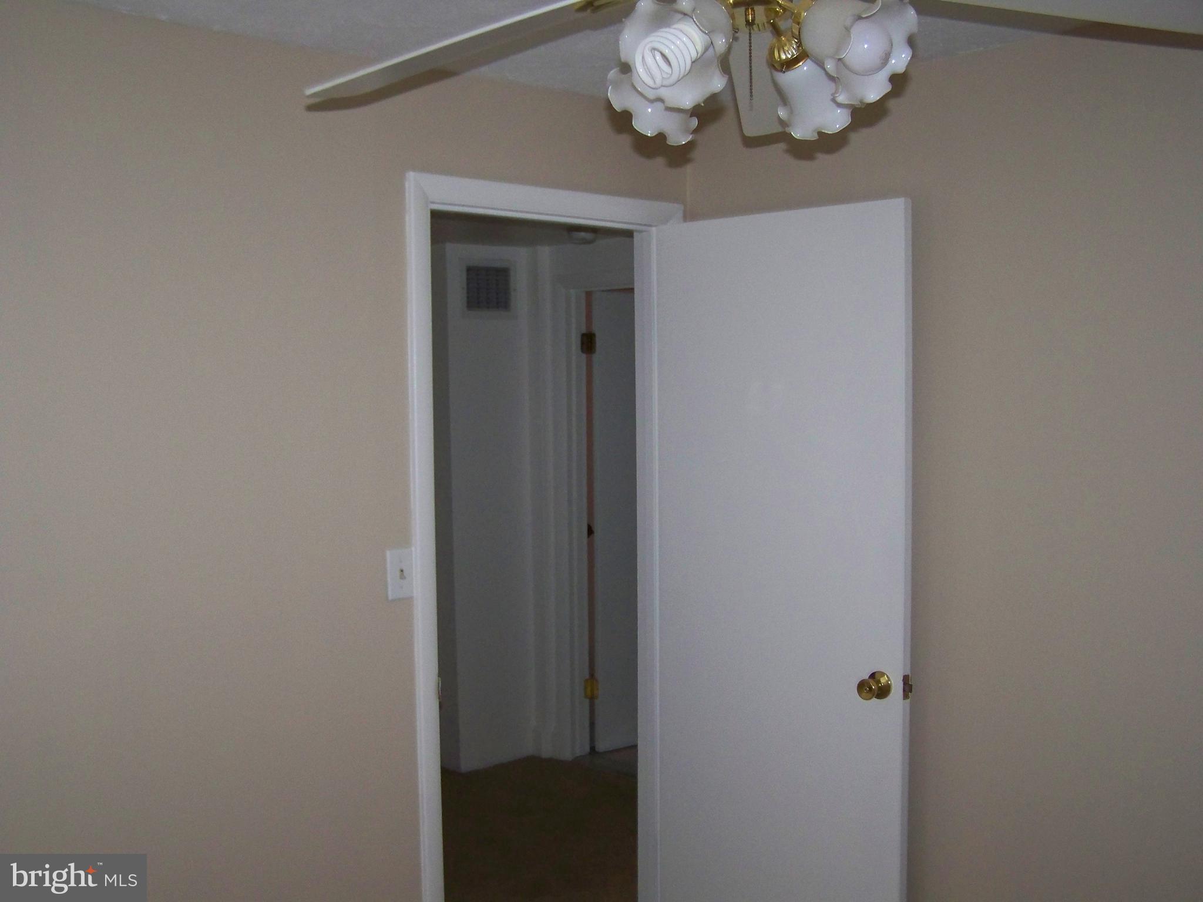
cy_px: 451
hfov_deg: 49.0
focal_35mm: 38
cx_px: 602
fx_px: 1321
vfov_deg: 37.7
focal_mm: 6.3
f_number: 2.8
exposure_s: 1/30
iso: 200
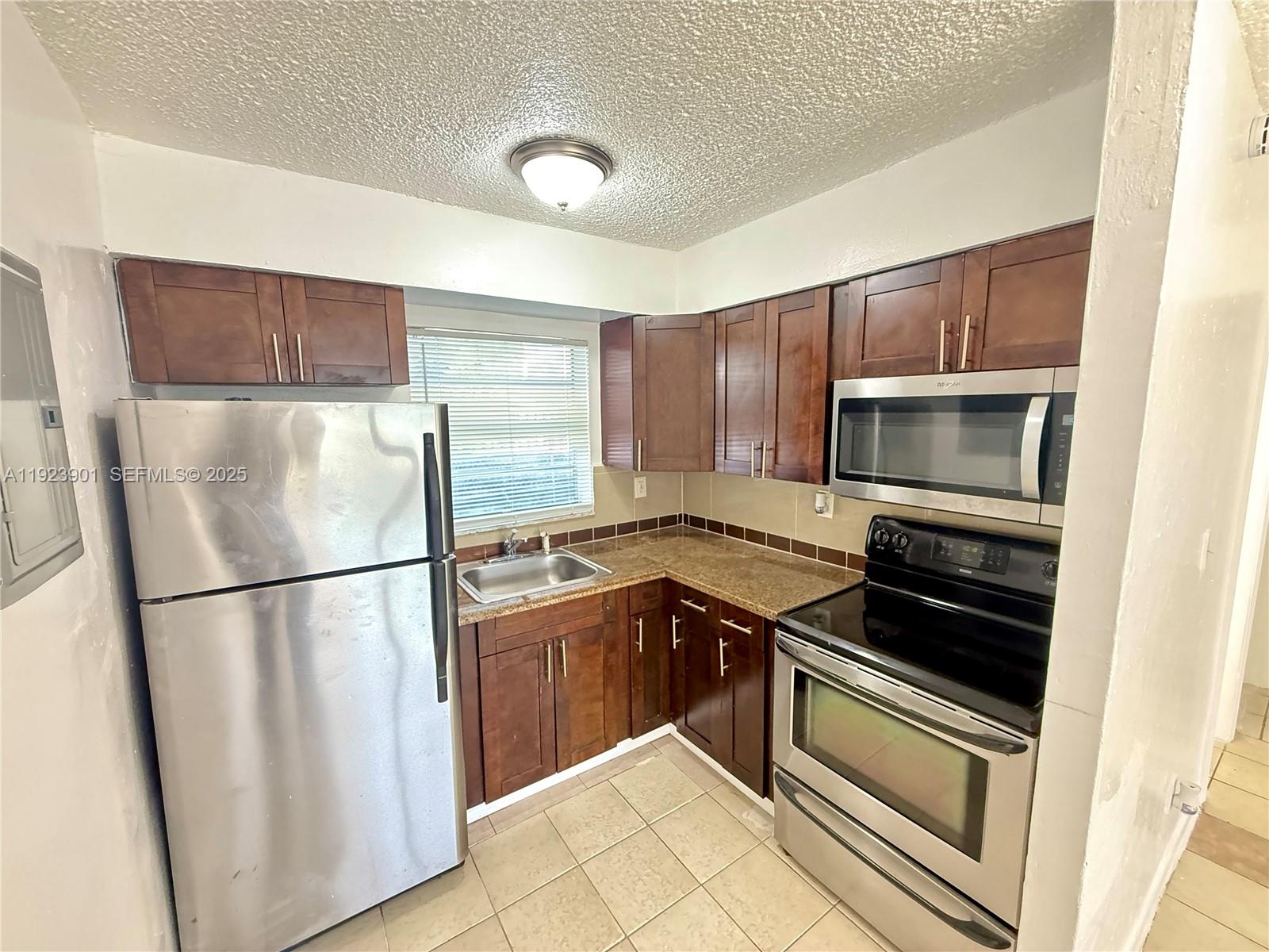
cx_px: 634
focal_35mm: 14
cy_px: 476
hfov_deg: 102.1
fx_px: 513
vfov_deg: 85.7
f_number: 2.2
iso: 800
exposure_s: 1/60
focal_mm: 2.22
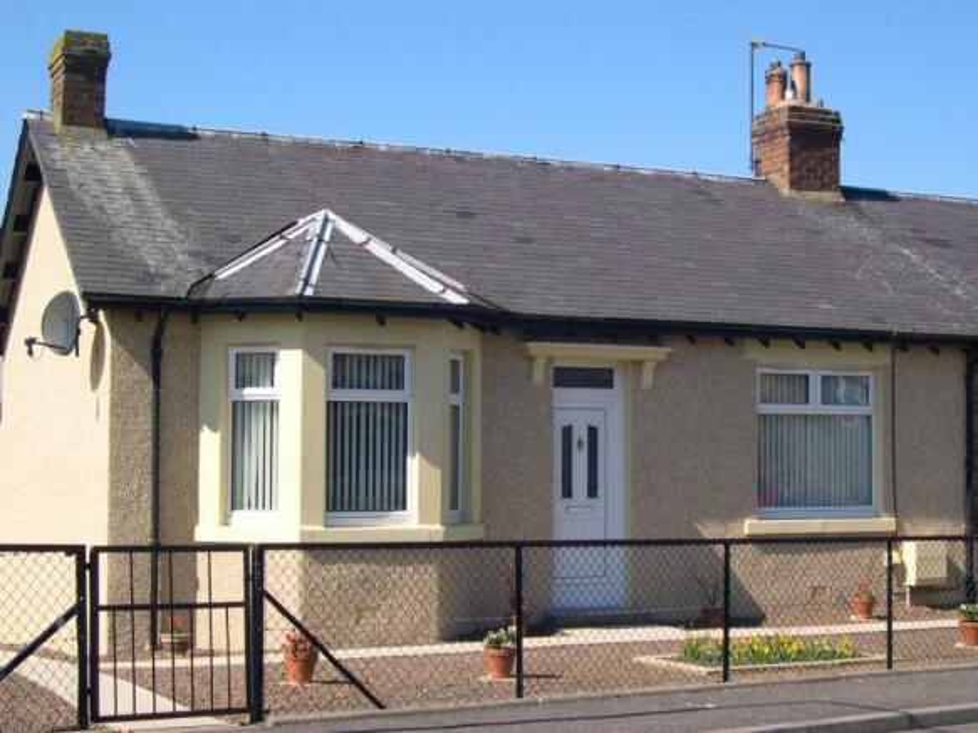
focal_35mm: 57
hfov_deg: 33.8
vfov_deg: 25.7
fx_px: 1610
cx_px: 489
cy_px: 366
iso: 100
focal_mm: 12.2
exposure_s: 1/105
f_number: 9.2
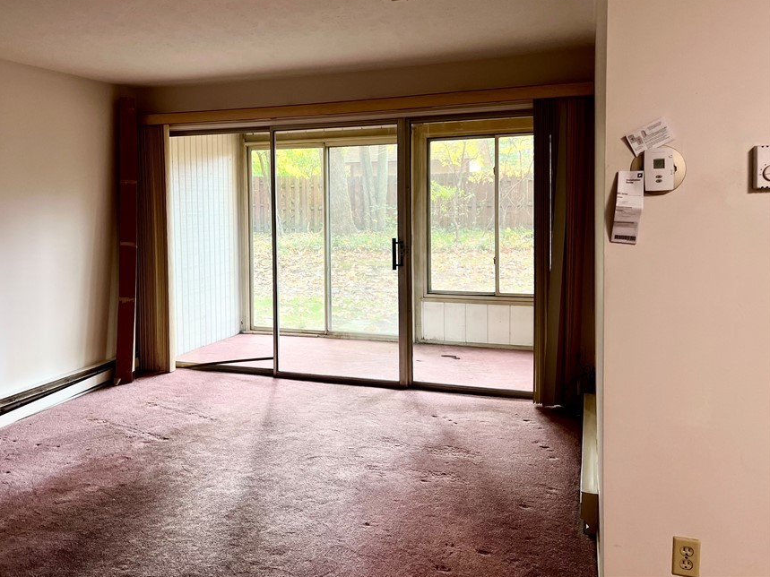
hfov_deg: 58.0
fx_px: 689
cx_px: 315
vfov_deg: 45.2
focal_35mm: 31
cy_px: 237
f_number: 1.5
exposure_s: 1/60
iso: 64
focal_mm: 5.7
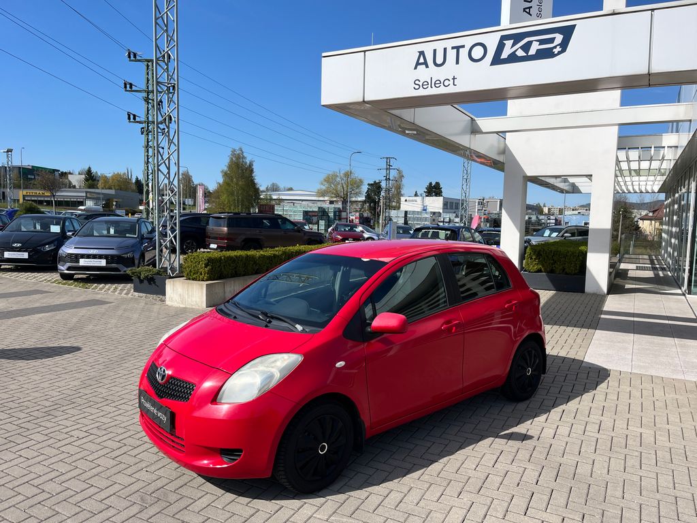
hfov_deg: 67.3
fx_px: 524
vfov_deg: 53.1
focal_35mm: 26
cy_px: 262
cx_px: 348
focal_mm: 5.1
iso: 50
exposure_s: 1/3745
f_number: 1.6
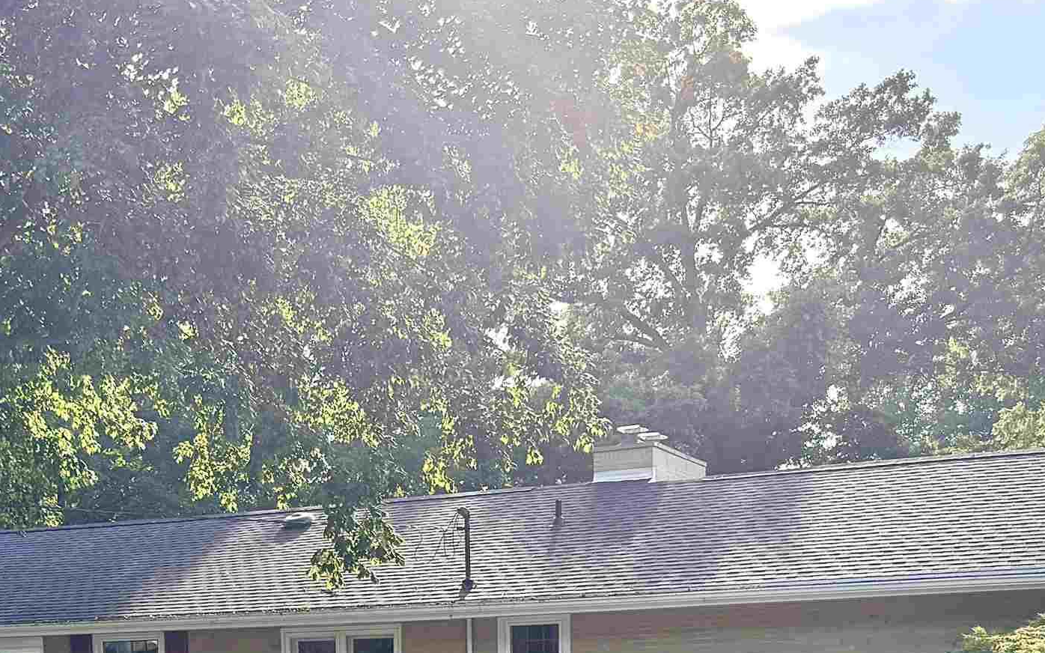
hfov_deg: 35.6
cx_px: 286
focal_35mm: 56
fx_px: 1595
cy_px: 807
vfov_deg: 21.3
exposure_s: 1/1721
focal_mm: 6.76
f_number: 1.78
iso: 80
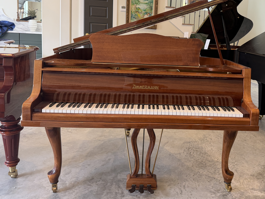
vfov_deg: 42.4
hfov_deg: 54.7
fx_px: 253
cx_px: 165
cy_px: 68
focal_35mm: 33
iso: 200
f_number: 1.78
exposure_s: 1/120
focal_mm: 6.76
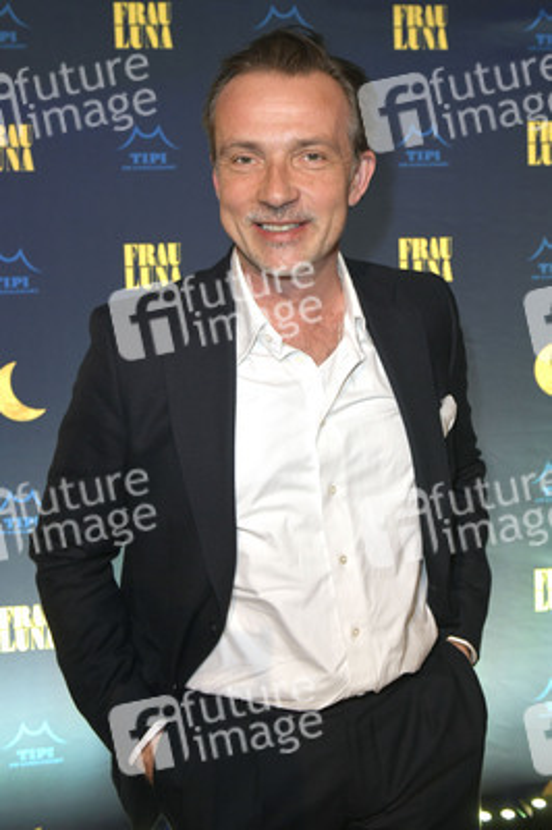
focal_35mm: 35
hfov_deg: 37.8
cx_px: 276
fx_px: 806
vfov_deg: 54.5
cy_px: 415
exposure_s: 1/200
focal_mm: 35
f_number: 5.6
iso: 1600
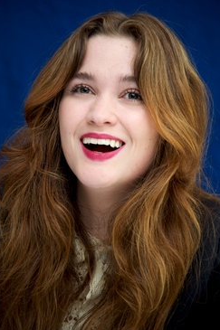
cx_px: 102
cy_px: 151
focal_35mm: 274
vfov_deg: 7.5
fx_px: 2514
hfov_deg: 5.0
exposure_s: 1/60
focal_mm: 250
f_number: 5.6
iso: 500
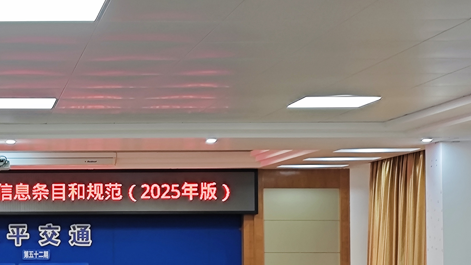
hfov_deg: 22.1
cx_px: 6
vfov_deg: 12.9
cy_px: 223
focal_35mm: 93
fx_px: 1162
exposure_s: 1/62.2
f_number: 1.6
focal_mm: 5.84
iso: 125
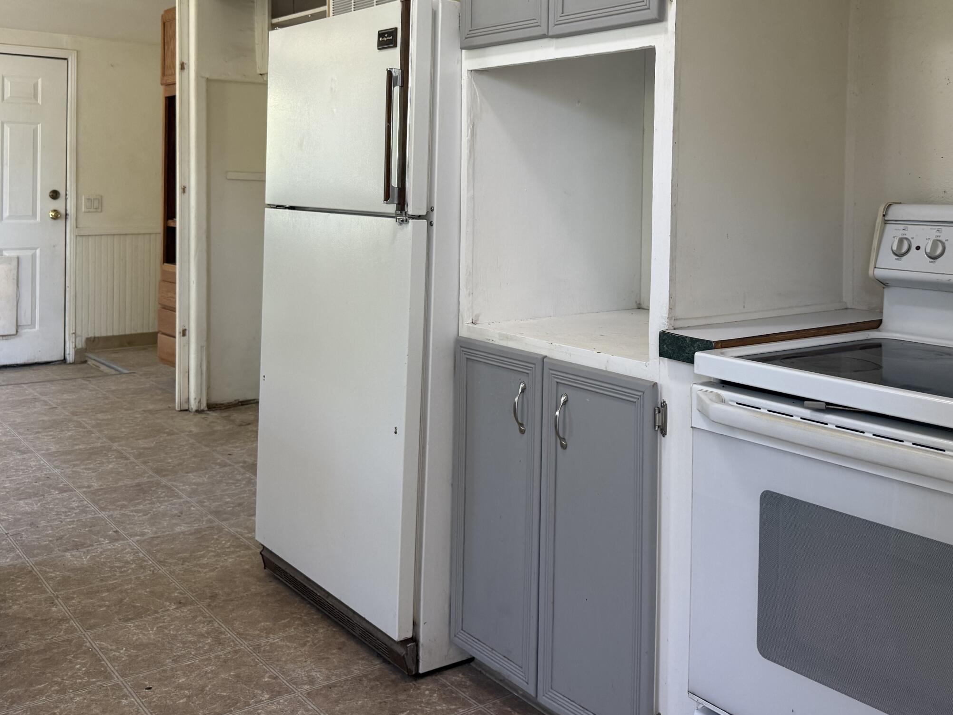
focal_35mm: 36
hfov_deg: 51.2
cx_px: 547
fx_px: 991
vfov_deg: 38.9
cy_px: 208
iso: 160
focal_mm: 6.76
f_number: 1.78
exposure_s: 1/121
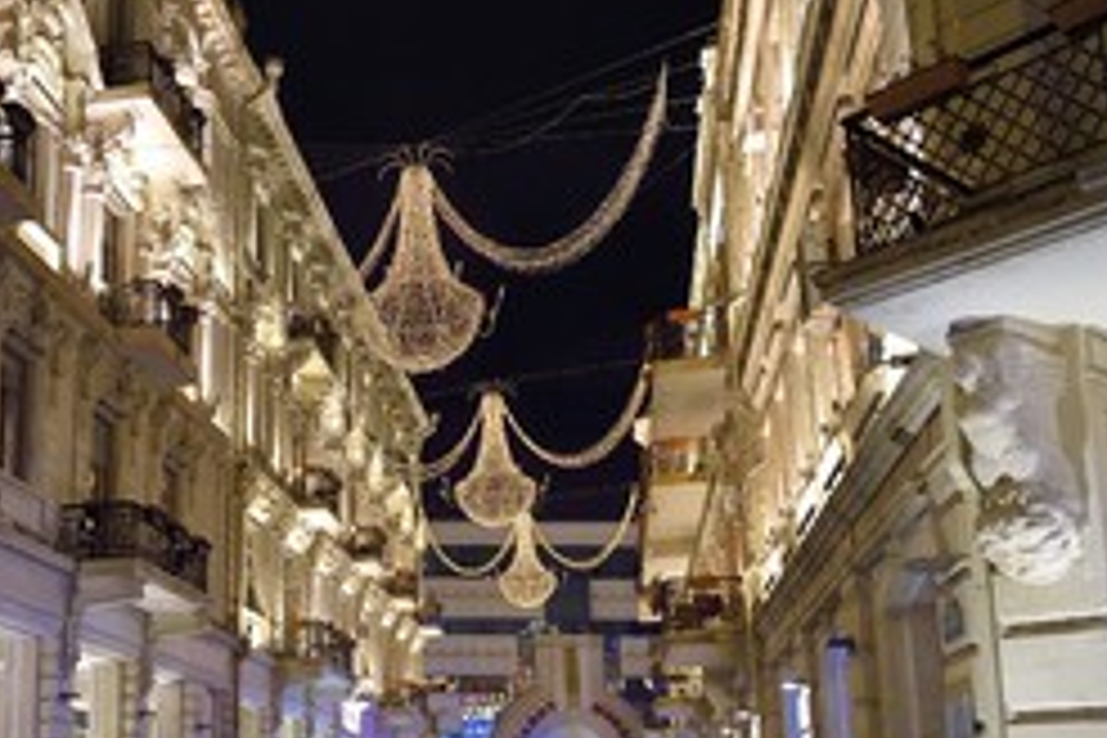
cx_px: 248
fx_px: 1261
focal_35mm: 41
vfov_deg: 31.9
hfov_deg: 45.4
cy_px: 567
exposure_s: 1/25
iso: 1600
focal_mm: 24
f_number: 5
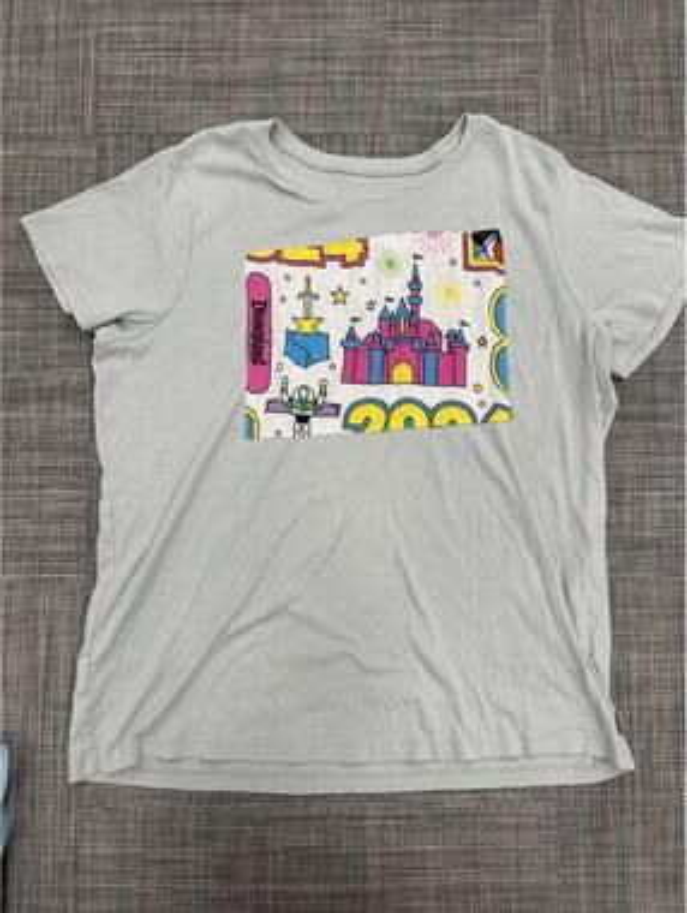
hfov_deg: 56.9
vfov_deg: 71.5
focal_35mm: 24
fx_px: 634
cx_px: 344
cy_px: 456
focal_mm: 6.86
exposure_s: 1/120
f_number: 1.78
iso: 125
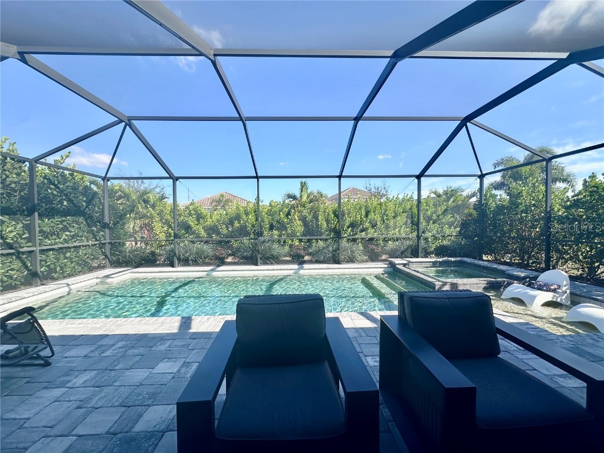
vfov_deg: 85.7
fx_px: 244
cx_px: 302
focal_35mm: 14
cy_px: 226
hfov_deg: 102.1
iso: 40
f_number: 2.2
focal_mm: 2.22
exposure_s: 1/818
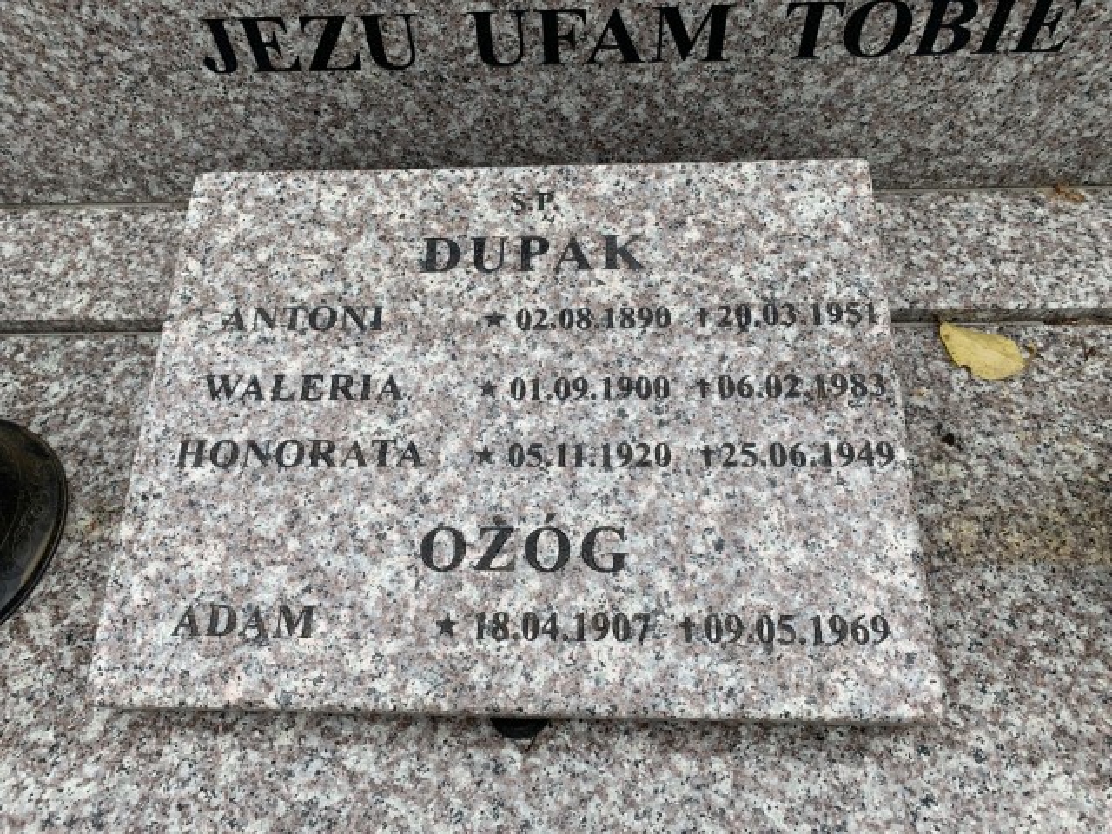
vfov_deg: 53.1
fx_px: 835
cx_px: 556
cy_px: 417
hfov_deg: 67.3
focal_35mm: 26
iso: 25
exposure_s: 1/1176
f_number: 1.8
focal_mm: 4.25
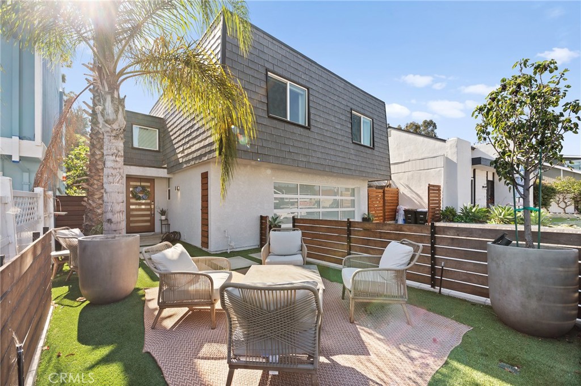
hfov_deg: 104.3
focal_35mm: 14
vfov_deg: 81.1
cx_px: 290
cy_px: 193
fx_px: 226
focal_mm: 14
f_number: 8
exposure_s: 1/50
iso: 125
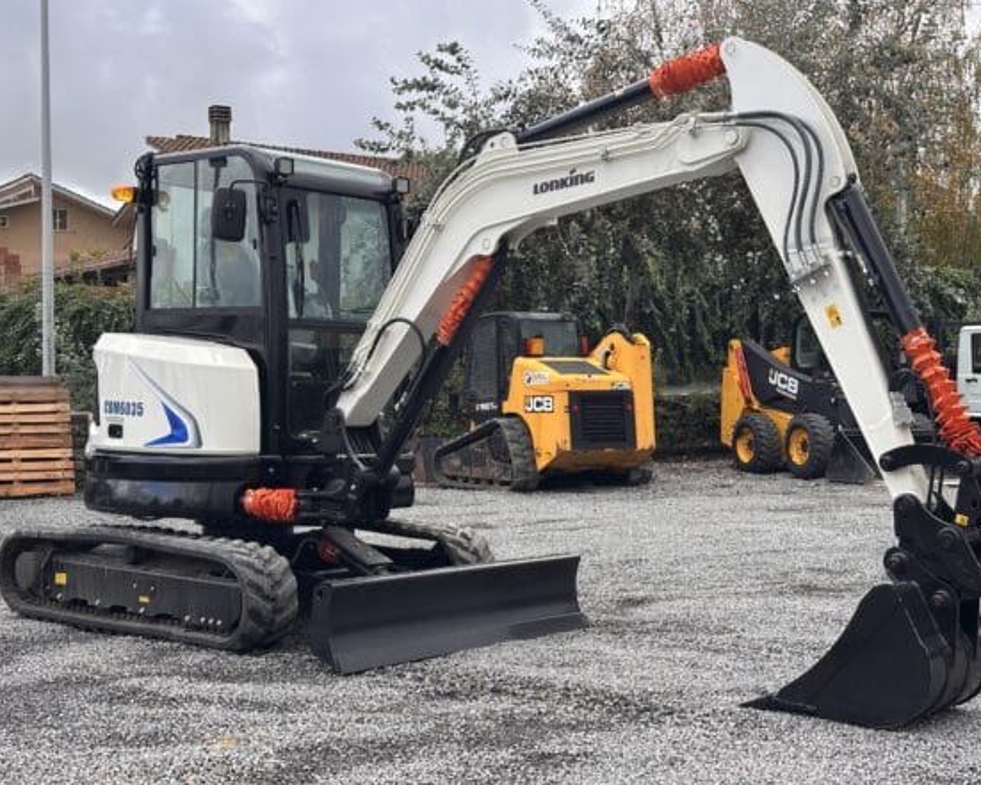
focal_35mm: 51
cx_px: 500
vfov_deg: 29.7
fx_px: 1481
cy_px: 393
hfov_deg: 36.6
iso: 64
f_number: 1.78
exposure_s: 1/894
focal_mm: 6.86
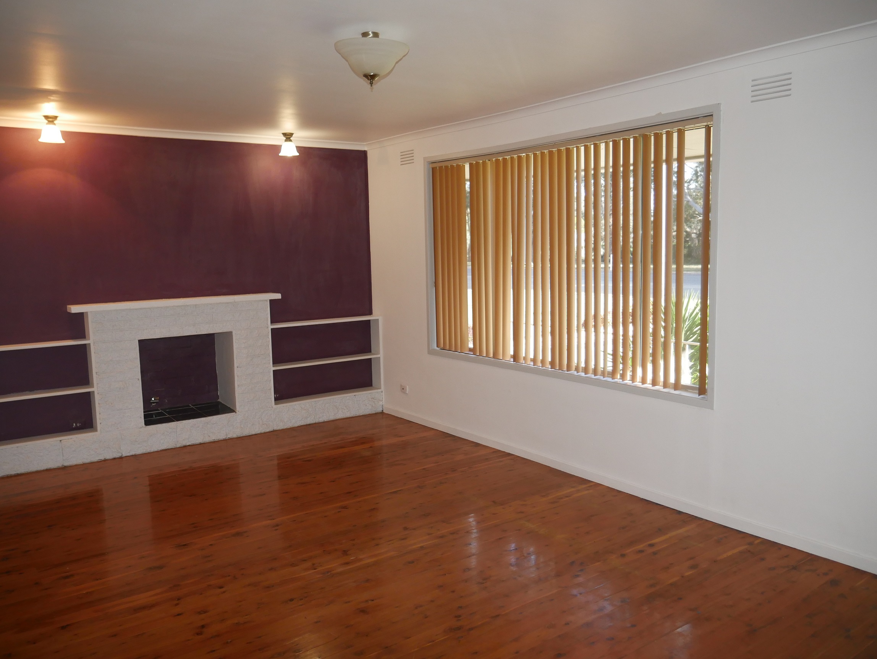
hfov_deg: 63.4
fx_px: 710
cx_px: 438
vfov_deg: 49.8
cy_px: 330
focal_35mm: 28
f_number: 3.5
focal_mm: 14
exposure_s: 1/60
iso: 800
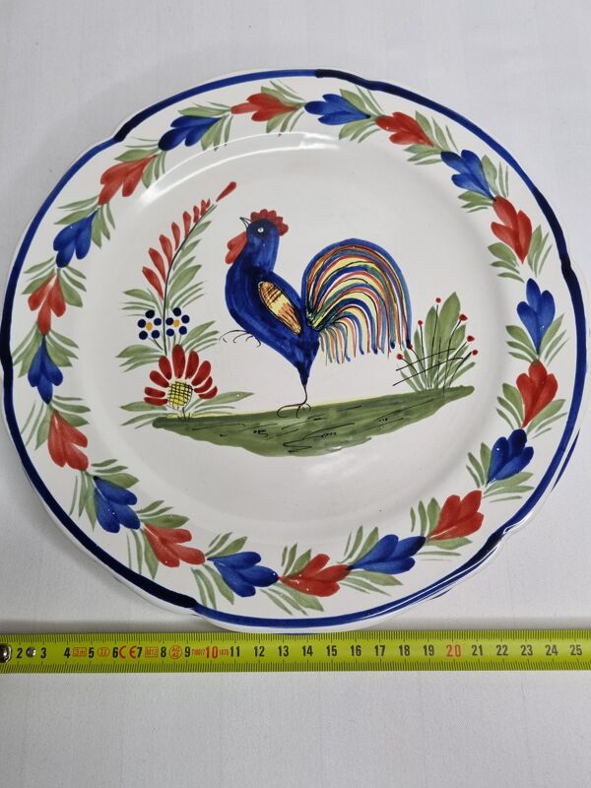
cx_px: 296
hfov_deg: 53.1
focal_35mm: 26
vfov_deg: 67.3
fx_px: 592
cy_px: 394
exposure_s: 1/179
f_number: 1.8
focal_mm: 5.4
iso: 50
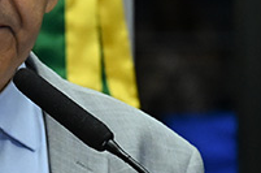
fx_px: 3710
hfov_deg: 4.0
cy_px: 166
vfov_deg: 2.7
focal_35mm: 513
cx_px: 112
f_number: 5
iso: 4000
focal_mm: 120
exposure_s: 1/125
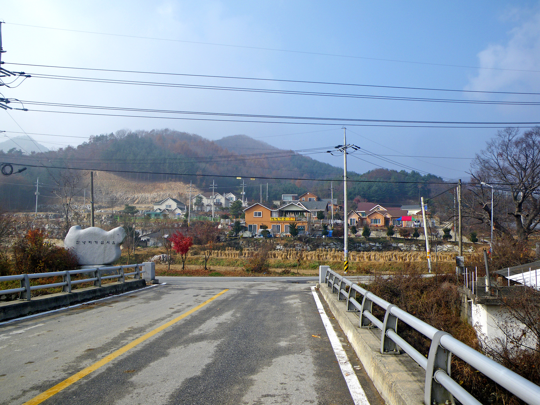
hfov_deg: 63.4
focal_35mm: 28
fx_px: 437
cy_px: 202
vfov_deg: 49.7
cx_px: 270
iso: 50
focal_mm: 5
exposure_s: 1/320
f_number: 4.2
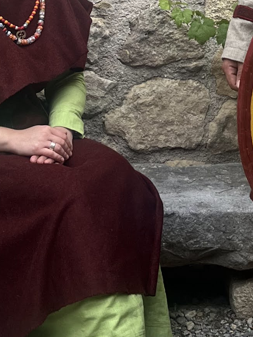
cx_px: 220
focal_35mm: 120
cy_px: -104
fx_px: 1170
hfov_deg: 12.3
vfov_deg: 15.6
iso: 50
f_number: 1.6
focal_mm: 5.1
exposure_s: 1/777
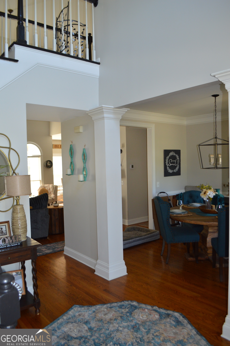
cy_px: 173
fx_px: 259
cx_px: 115
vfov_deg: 67.4
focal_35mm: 27
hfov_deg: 47.9
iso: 400
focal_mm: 18
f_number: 3.5
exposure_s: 1/60
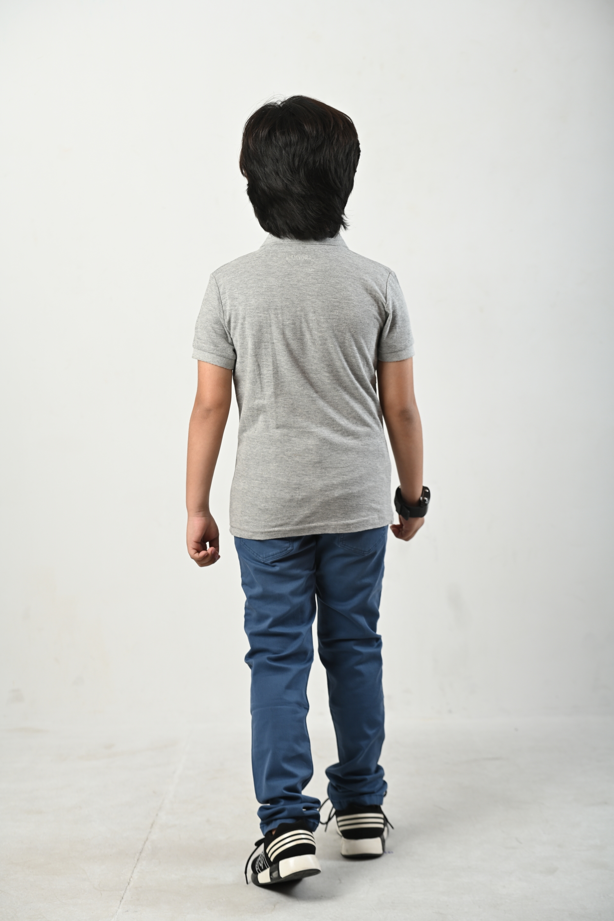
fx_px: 2302
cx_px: 307
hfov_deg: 15.2
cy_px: 460
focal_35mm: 90
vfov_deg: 22.6
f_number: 4.5
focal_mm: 90
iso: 160
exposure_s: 1/200
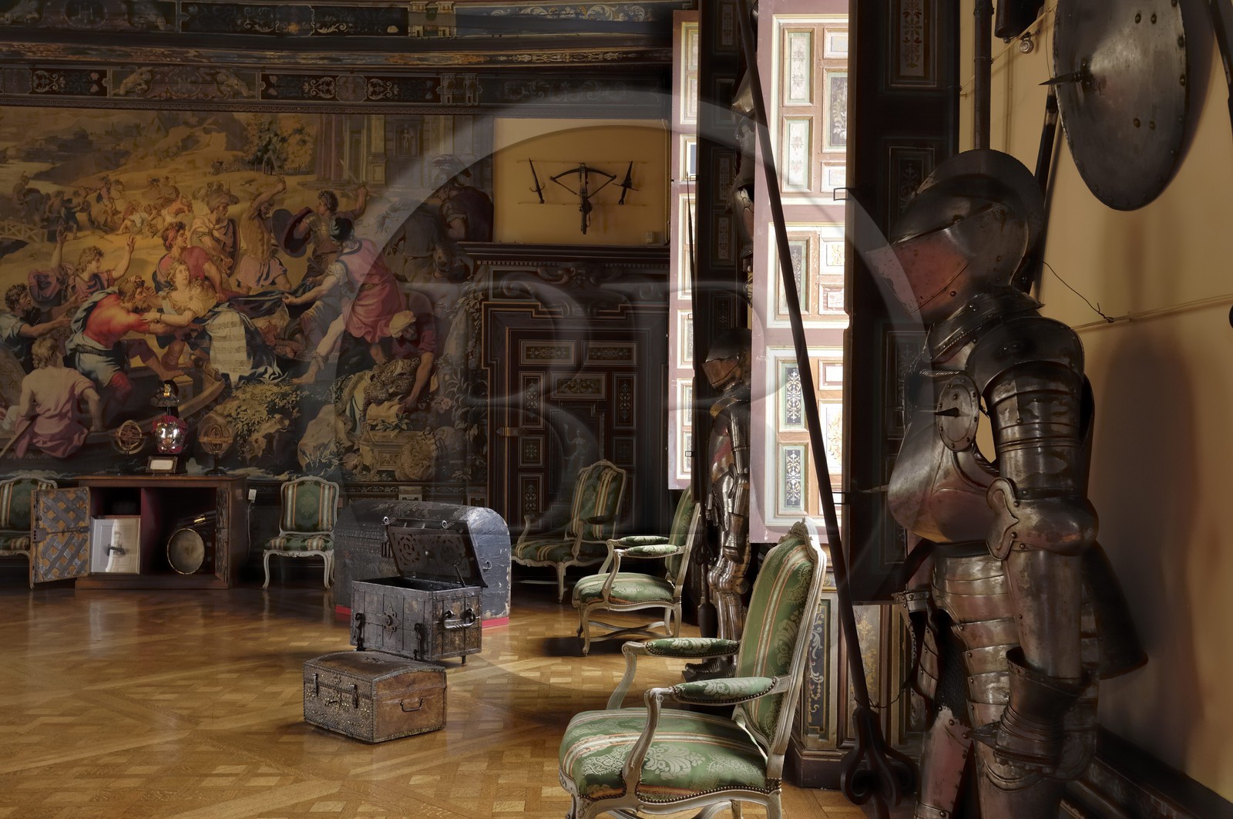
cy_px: 410
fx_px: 1231
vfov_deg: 36.8
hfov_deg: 53.2
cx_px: 616
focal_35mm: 36
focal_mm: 24
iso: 100
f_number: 9
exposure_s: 1/2
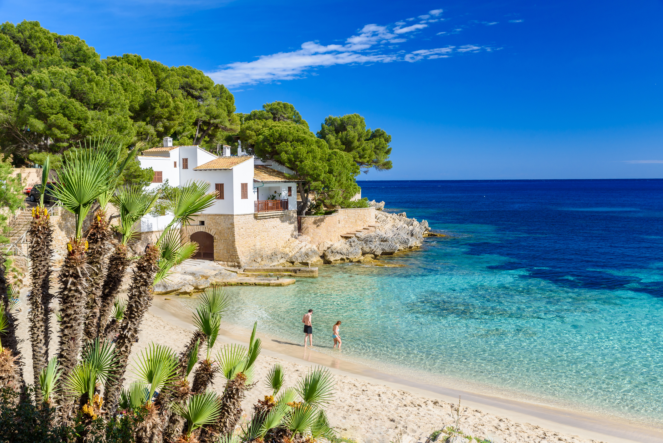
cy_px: 222
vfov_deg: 37.9
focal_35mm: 35
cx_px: 332
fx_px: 645
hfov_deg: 54.4
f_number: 9
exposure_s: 1/160
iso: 180
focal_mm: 35
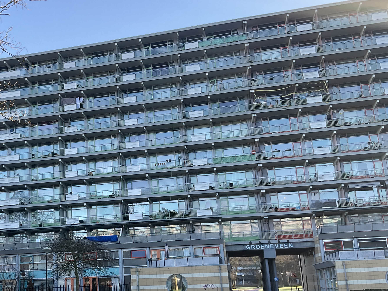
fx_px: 493
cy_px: 171
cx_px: 100
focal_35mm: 44
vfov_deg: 32.8
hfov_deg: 41.7
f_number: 1.8
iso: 16
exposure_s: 1/260
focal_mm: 3
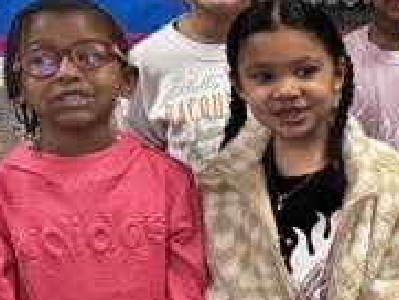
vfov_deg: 14.0
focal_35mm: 106
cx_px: 712
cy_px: 165
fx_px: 1223
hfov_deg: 15.9
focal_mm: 6.76
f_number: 1.78
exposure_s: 1/60
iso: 320
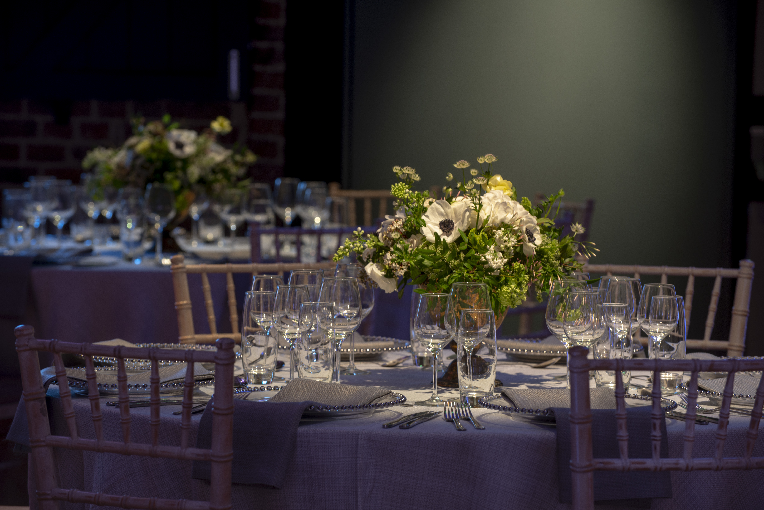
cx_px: 382
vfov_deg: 8.9
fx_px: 3290
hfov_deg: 13.2
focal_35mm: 155
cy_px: 255
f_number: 8
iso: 100
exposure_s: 1
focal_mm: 155
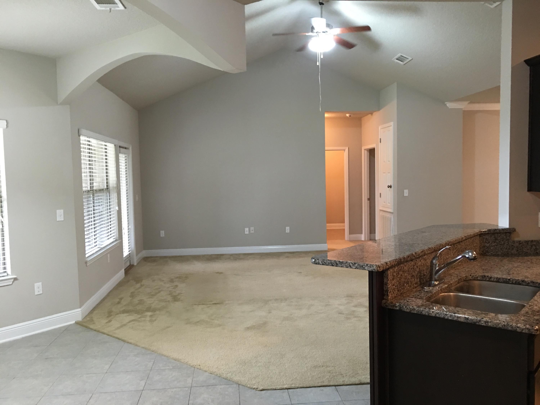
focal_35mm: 29
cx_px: 270
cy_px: 202
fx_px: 452
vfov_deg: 48.2
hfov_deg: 61.7
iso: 100
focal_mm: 4.15
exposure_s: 1/10
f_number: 2.2
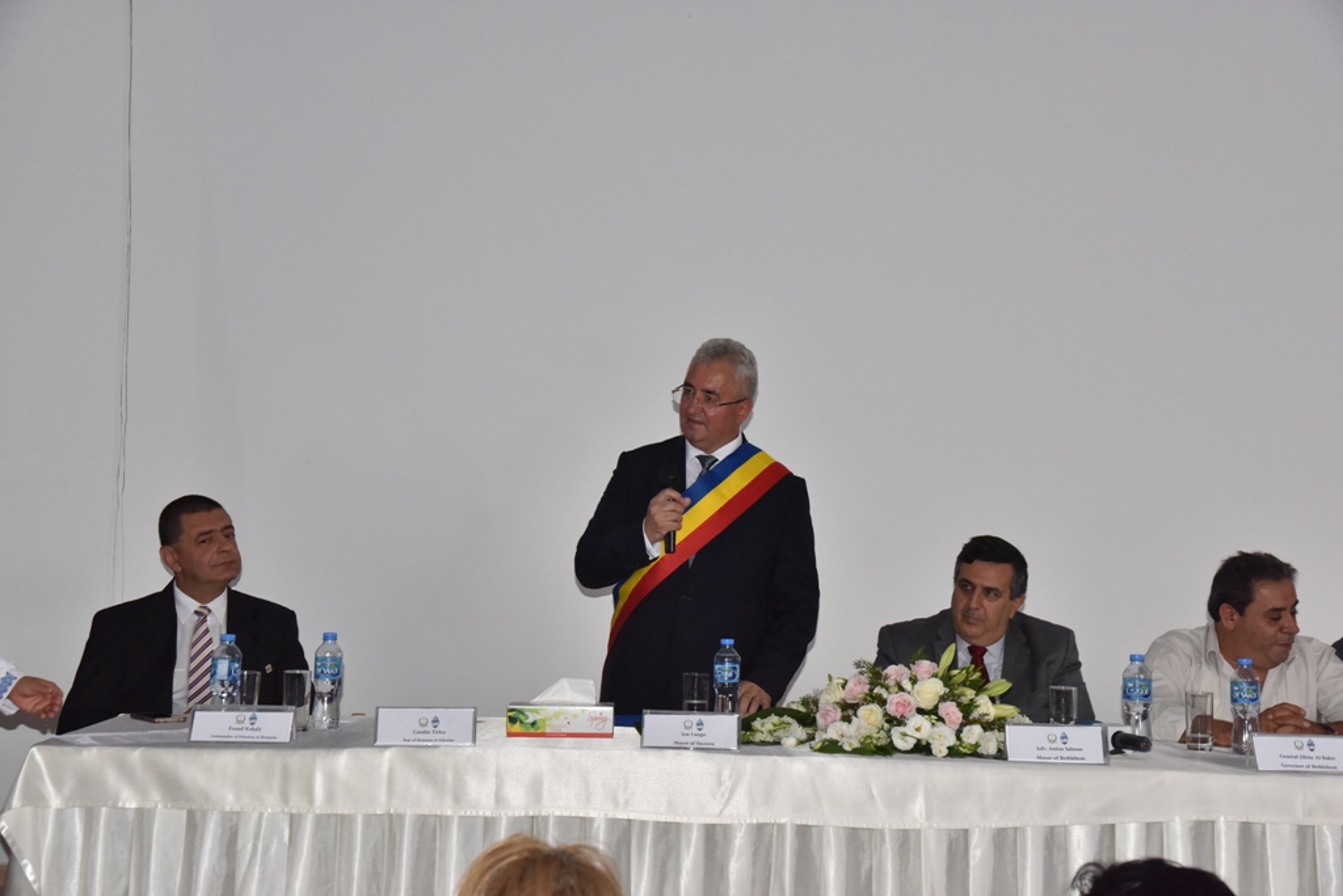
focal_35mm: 58
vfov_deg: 23.4
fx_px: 2164
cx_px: 672
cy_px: 448
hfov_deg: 34.5
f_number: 8
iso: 2500
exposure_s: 1/250
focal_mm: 58
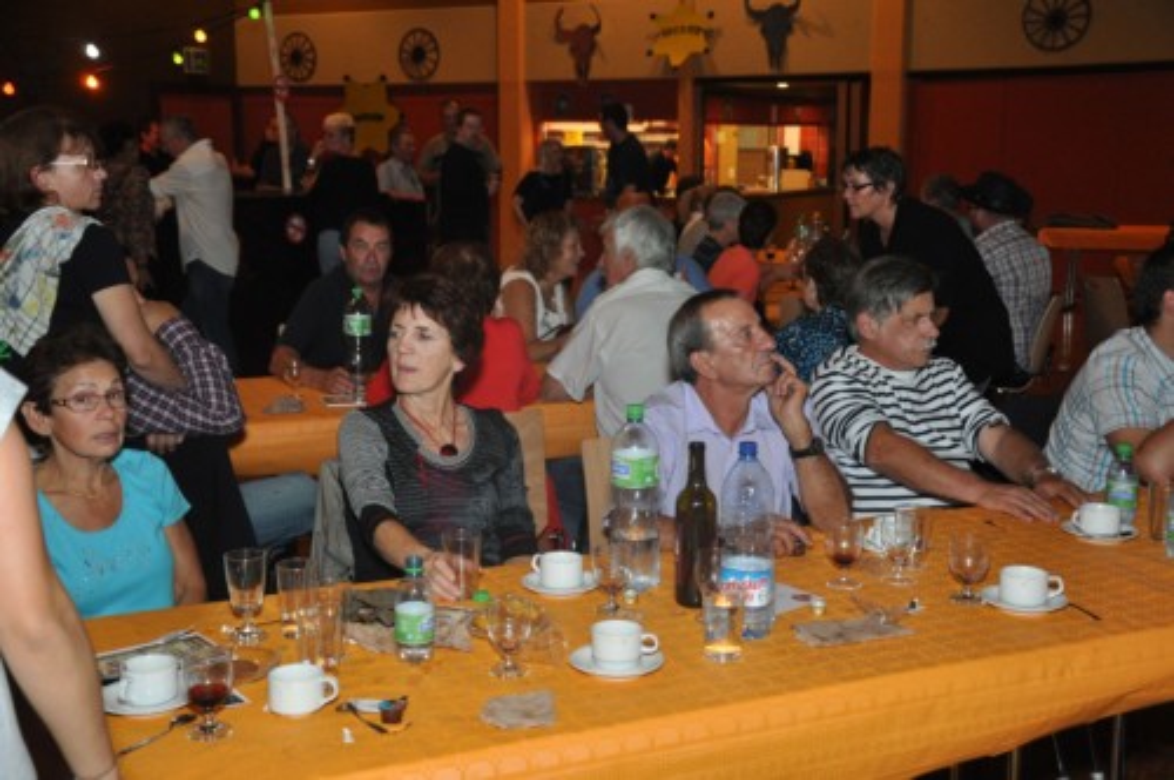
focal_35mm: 45
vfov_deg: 29.8
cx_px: 587
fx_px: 1466
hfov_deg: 43.7
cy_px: 390
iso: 800
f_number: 4.2
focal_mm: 30
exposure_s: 1/60
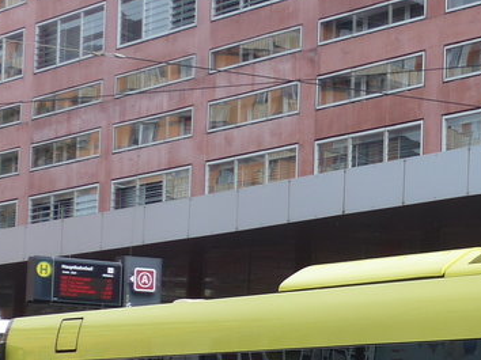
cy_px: 298
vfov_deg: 9.5
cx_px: 708
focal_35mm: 156
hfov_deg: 12.1
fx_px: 2166
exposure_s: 1/640
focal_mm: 9.5
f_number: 3
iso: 80
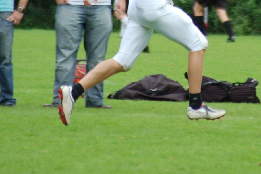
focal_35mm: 861
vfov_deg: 1.6
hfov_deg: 2.4
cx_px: 197
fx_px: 6242
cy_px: -27
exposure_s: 1/500
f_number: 5.3
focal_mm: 240
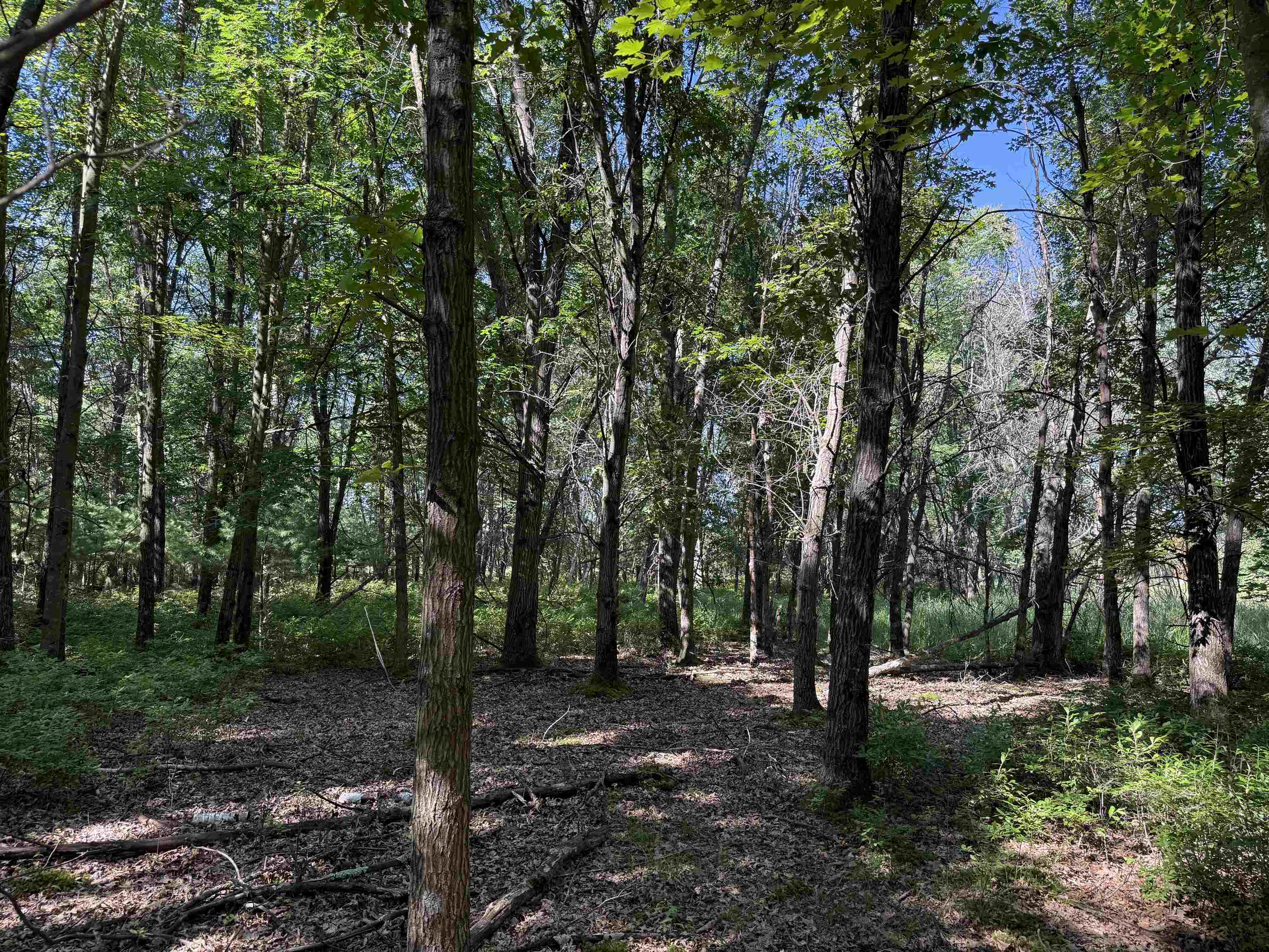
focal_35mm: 24
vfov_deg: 56.8
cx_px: 634
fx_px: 880
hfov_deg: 71.6
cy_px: 476
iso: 100
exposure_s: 1/297
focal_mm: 6.76
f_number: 1.78
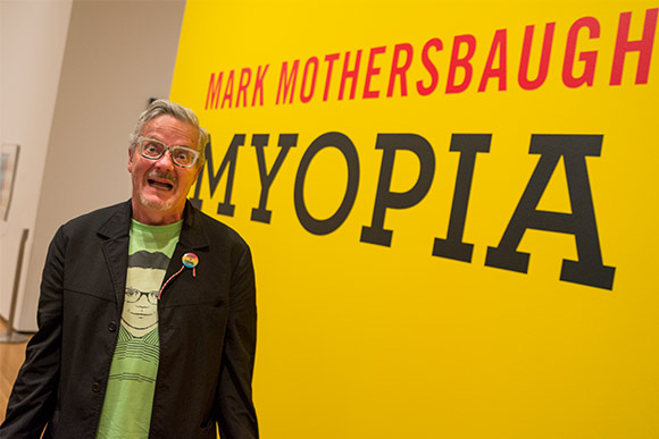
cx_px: 330
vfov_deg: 43.6
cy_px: 220
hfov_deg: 61.9
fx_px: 549
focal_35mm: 30
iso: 1250
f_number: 3.3
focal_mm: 30
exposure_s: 1/125
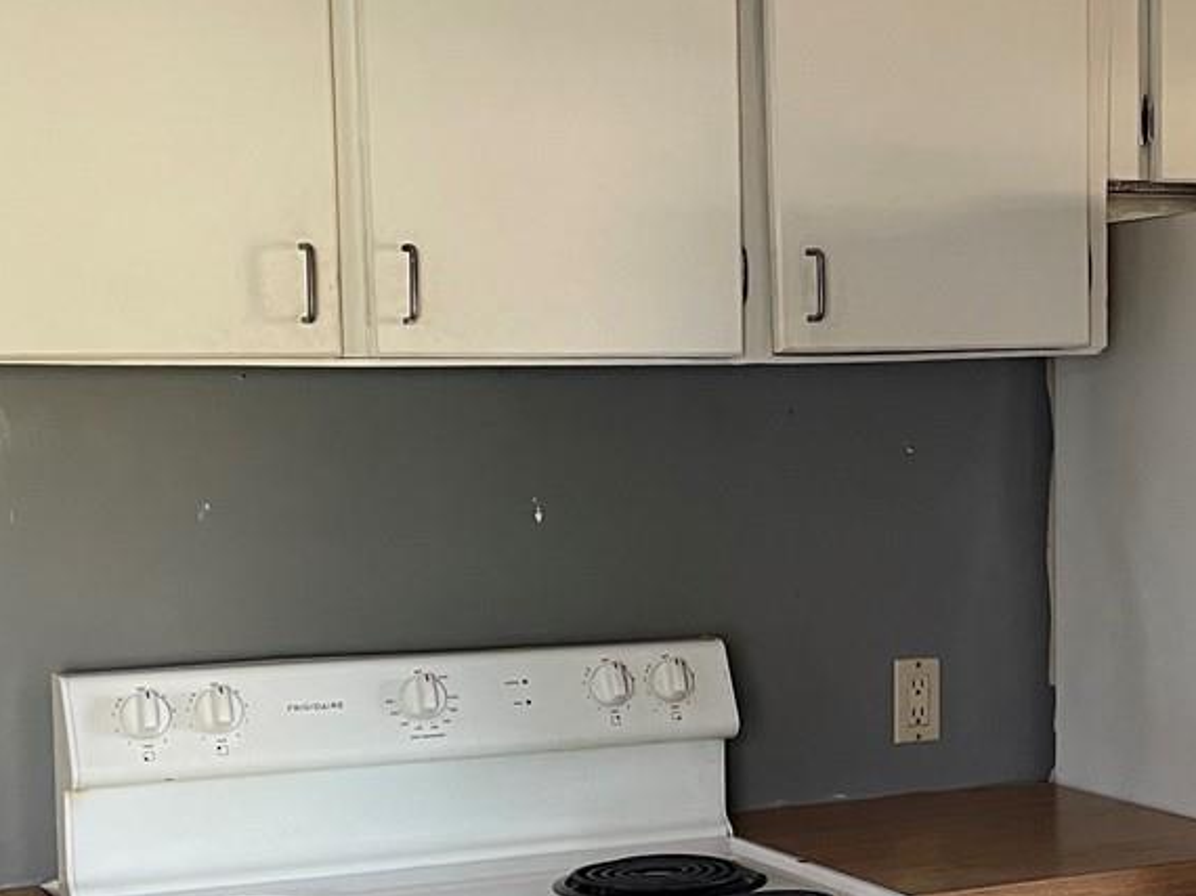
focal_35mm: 73
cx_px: 967
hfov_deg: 26.2
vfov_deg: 20.1
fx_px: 2521
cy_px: 615
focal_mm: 4.2
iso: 125
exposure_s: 1/91
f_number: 1.6
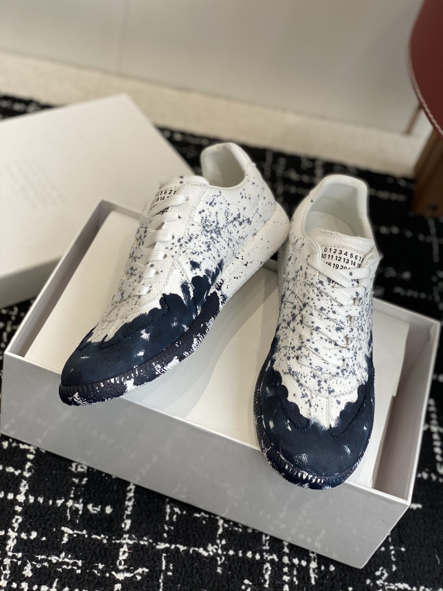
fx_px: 887
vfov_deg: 36.8
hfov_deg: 28.0
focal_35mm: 52
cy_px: 296
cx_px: 222
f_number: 2
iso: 40
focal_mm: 6
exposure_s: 1/122
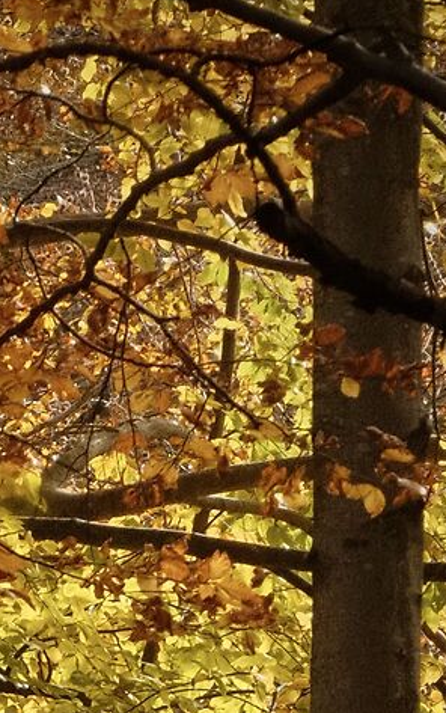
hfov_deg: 1.7
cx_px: -749
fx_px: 15369
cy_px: 1480
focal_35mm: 791
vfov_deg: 2.6
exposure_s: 1/500
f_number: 11
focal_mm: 102.2
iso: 3200
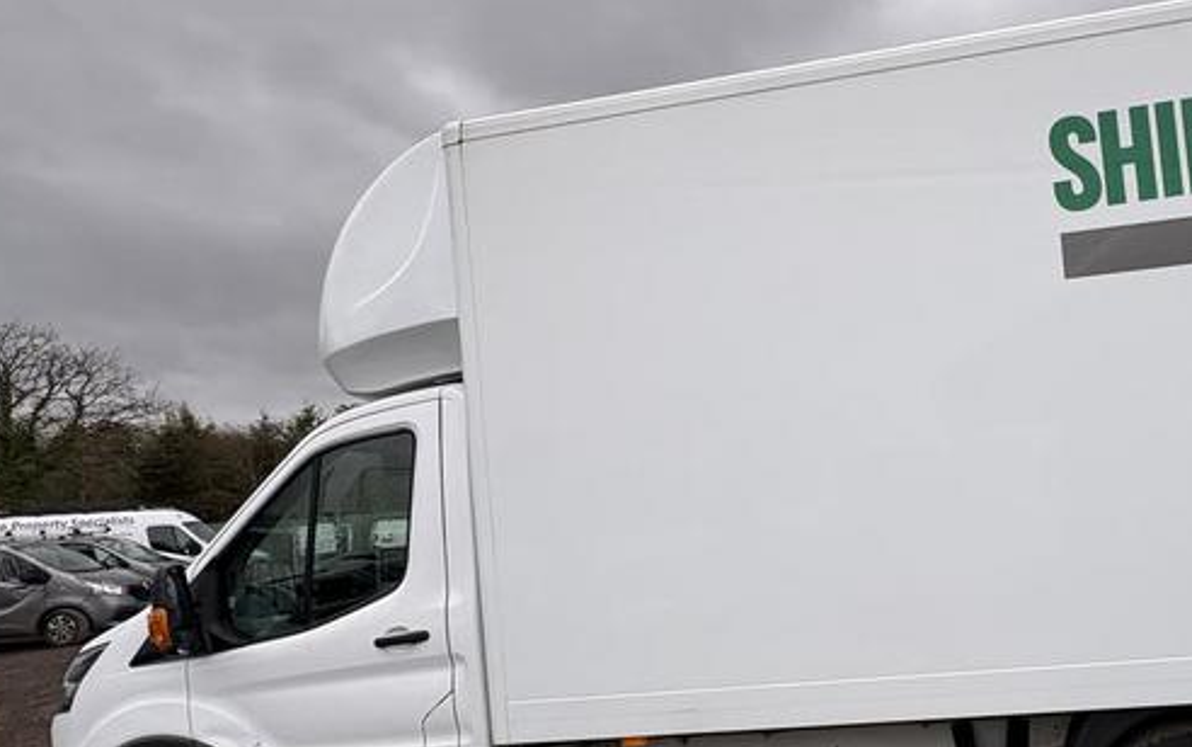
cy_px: 458
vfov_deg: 45.7
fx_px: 878
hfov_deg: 64.2
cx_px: 896
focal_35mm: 27
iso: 40
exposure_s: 1/249
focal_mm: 2.22
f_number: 2.2
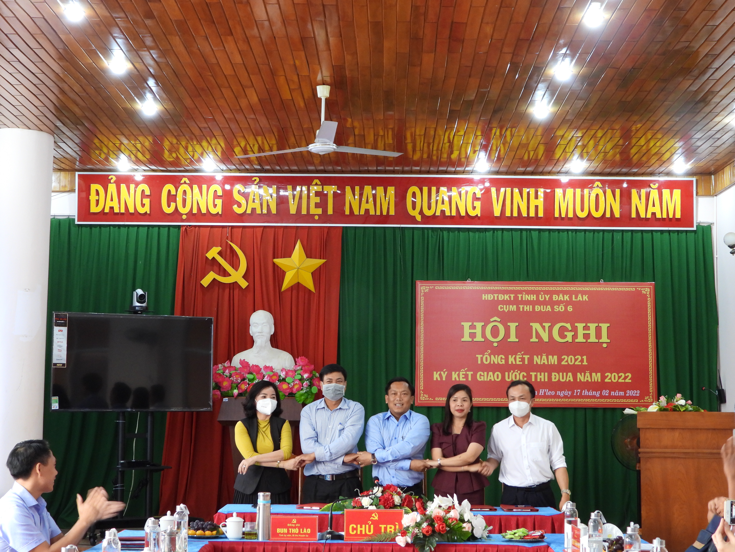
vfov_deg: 24.4
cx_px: 368
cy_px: 276
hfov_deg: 32.2
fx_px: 1274
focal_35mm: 60
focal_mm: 10.7
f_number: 3.5
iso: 400
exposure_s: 1/20
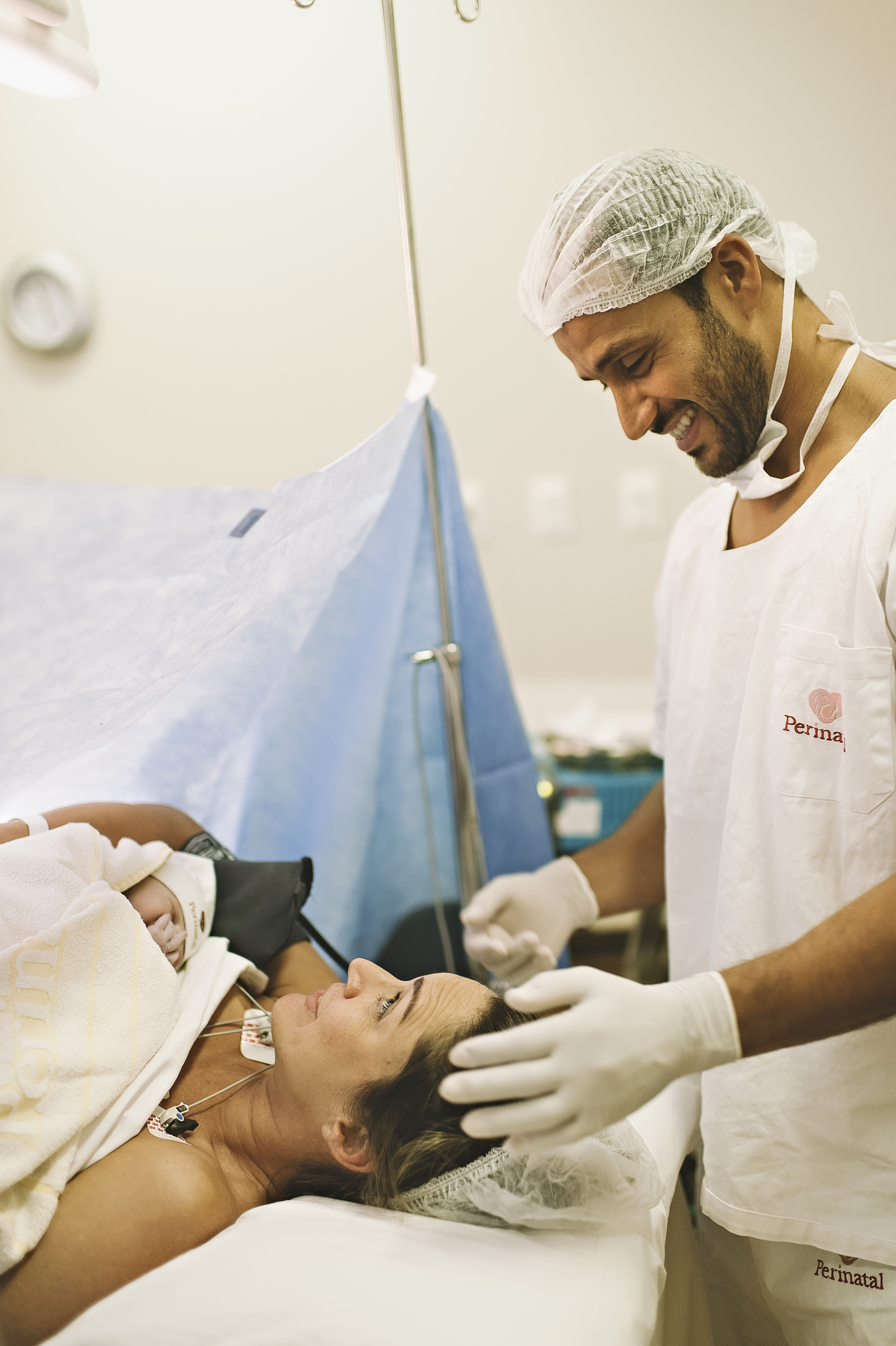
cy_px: 673
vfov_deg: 54.5
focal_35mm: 35
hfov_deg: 37.8
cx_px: 448
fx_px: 1308
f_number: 1.4
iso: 800
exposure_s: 1/100
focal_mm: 35
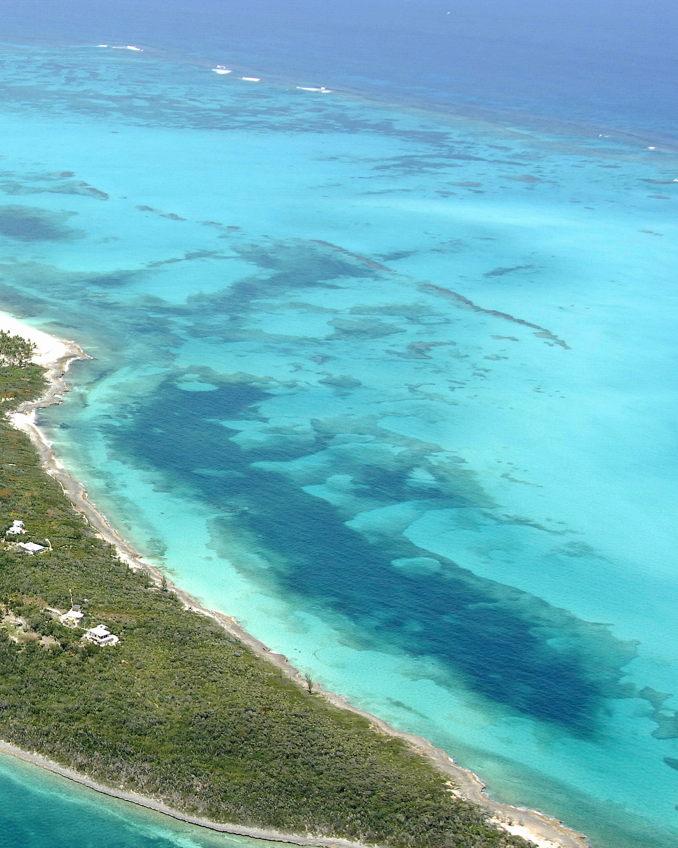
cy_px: 509
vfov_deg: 28.2
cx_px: -117
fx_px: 1681
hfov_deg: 21.3
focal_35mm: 67
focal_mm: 24
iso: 400
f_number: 6.3
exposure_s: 1/1000
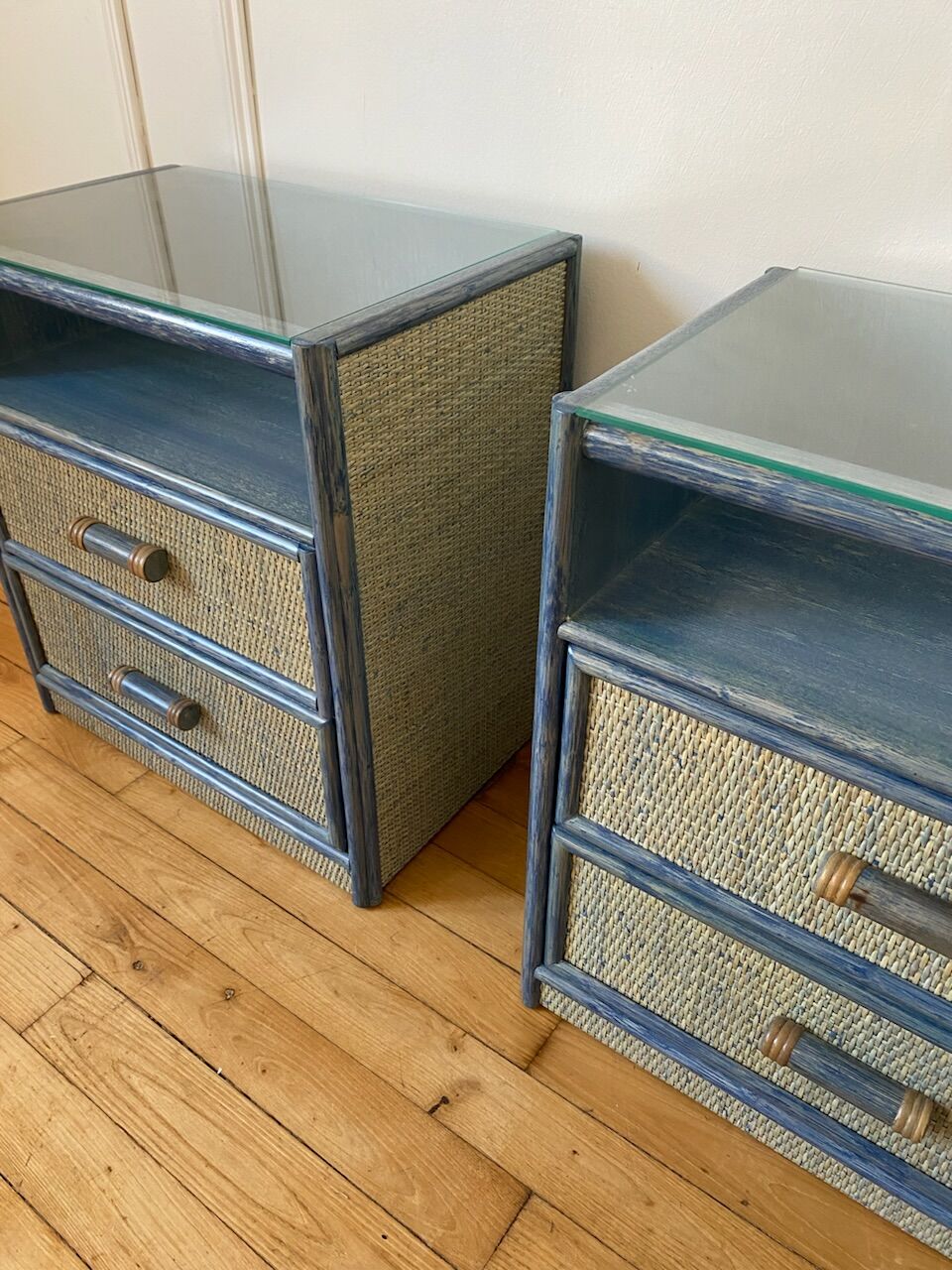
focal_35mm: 26
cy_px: 635
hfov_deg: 53.1
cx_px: 476
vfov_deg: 67.3
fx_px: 953
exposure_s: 1/60
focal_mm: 4.25
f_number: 1.8
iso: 160
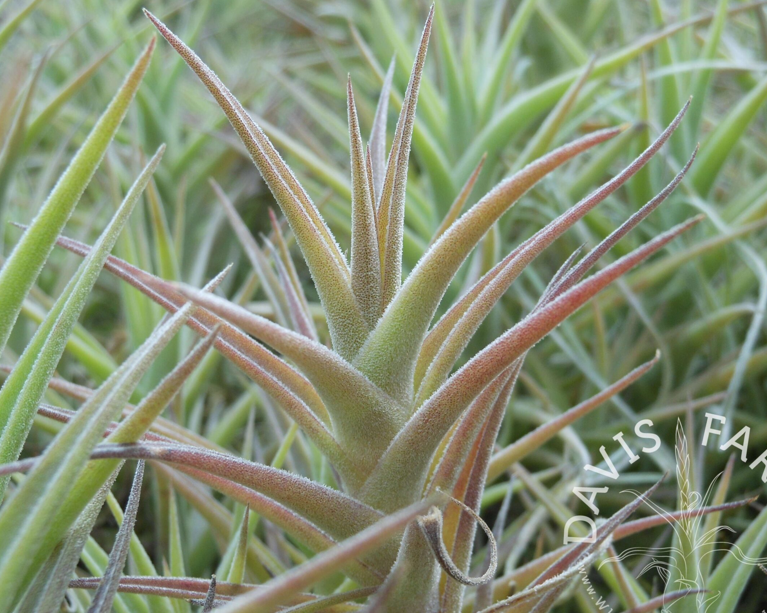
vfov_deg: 32.7
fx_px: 1044
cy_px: 318
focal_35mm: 46
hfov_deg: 40.3
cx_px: 364
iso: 80
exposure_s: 1/80
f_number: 4.3
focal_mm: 6.9
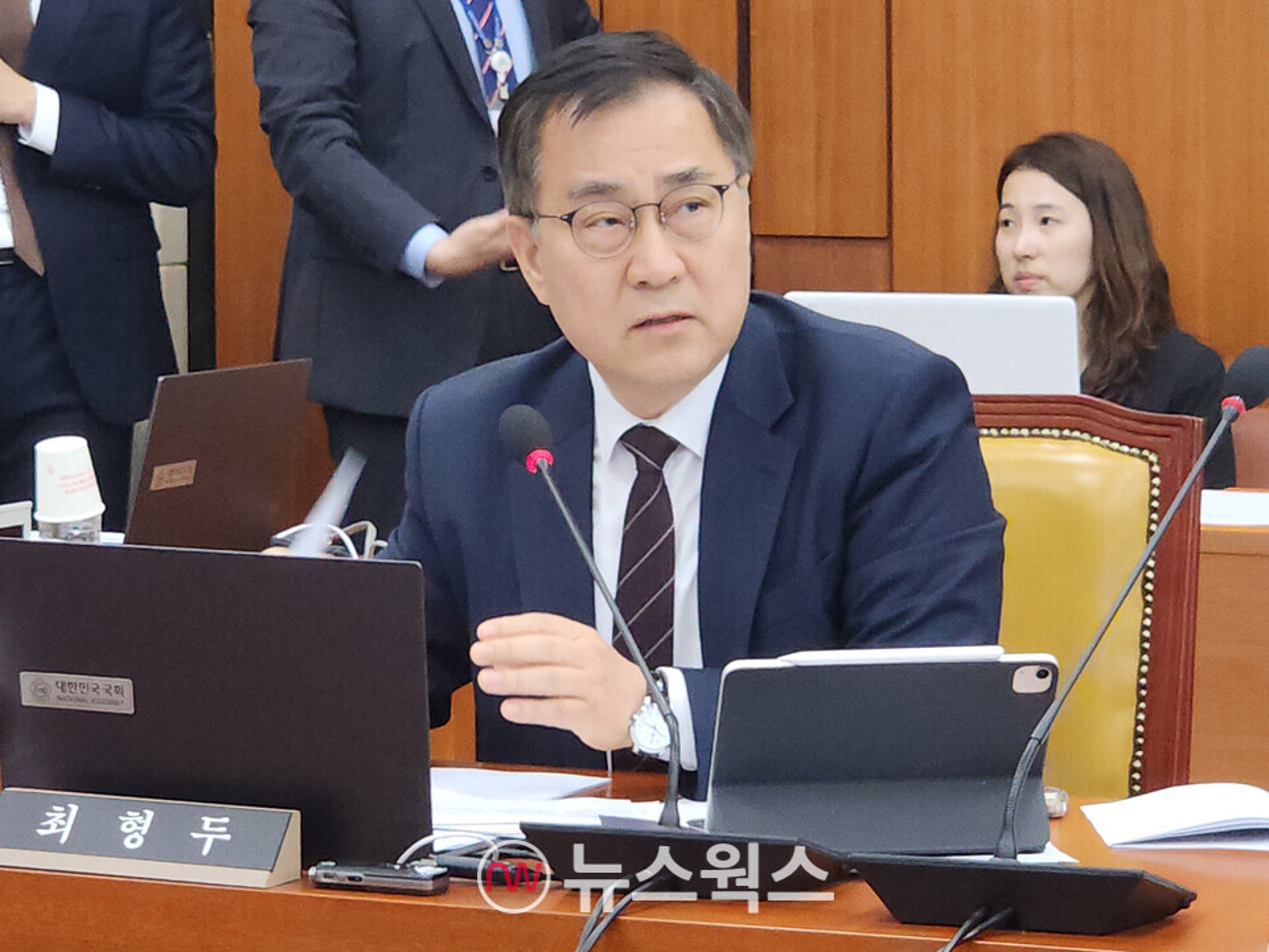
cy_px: 476
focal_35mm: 69
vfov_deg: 21.3
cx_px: 634
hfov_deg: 28.2
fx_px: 2529
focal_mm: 7.9
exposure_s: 1/60
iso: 125
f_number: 2.4
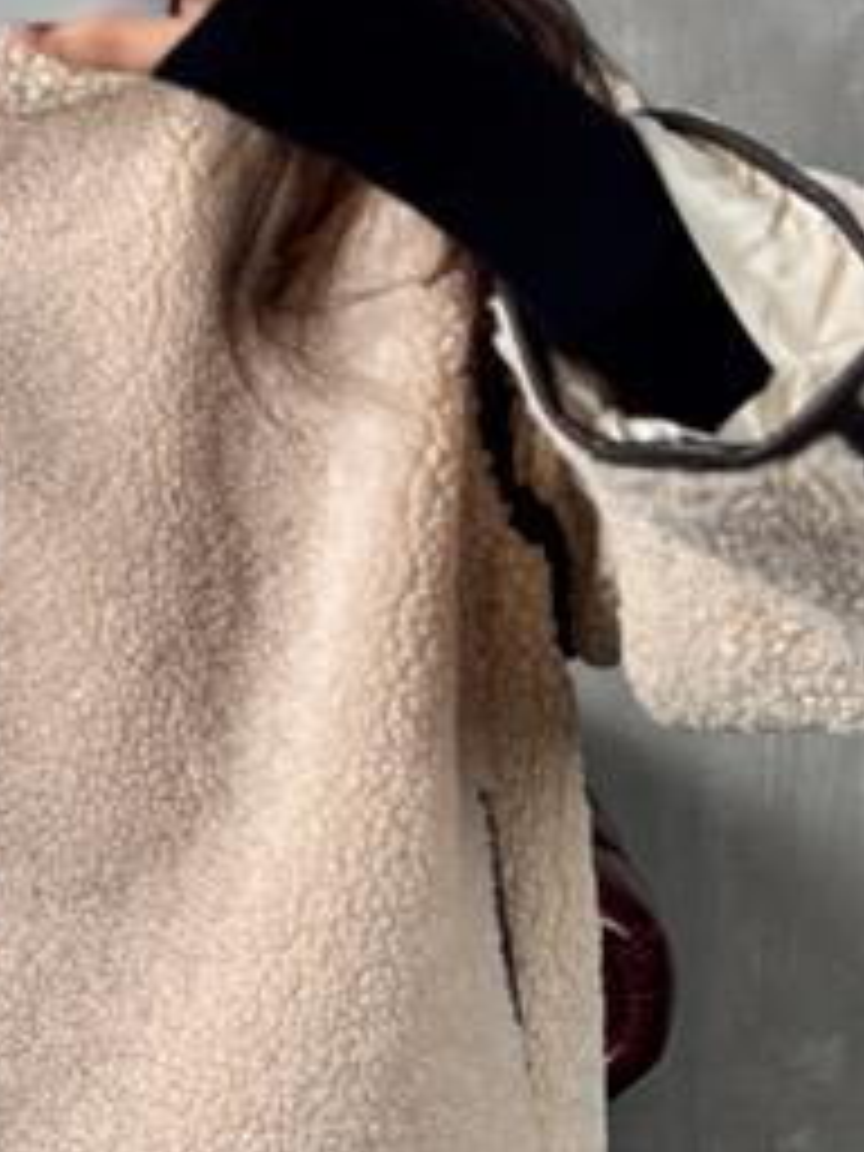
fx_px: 2929
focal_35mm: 88
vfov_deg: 22.2
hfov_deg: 16.6
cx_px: 151
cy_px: 369
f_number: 1.78
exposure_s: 1/121
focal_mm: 6.76
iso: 160
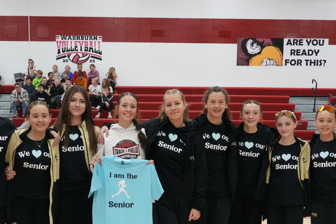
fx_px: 522
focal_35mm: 56
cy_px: 190
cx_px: 146
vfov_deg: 23.8
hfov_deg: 35.6
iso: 8000
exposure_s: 1/400
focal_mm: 21
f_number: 5.6
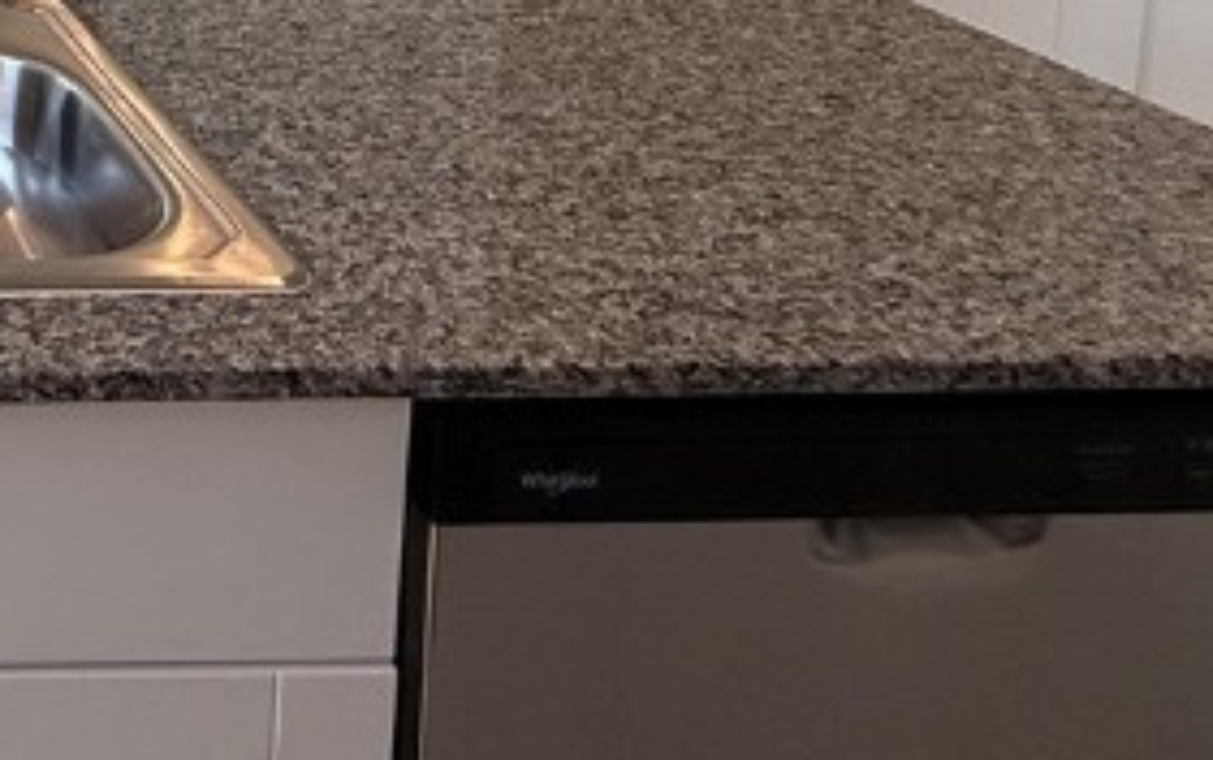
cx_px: -397
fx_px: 1786
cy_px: -371
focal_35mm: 54
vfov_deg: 20.6
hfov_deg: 29.5
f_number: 2.2
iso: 100
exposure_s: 1/120
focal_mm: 2.22
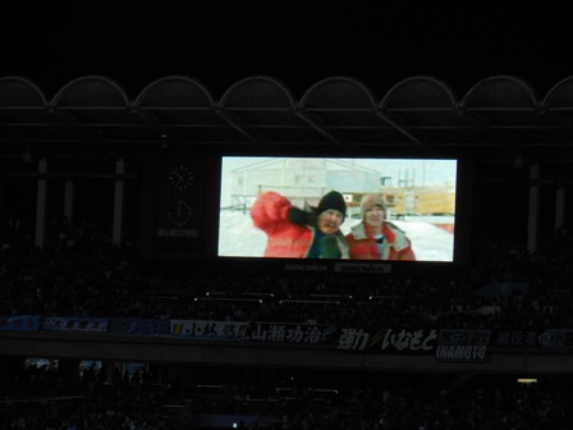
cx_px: 286
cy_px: 215
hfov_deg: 10.1
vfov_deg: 7.6
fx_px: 3244
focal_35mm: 196
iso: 100
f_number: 5.6
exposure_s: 1/60
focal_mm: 35
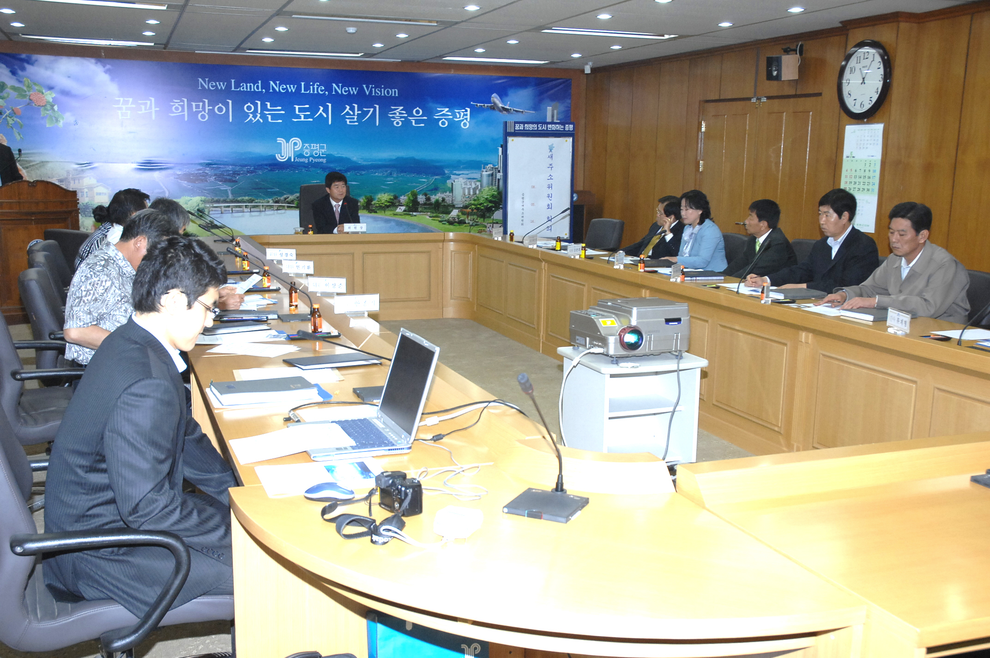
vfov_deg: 35.4
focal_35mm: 38
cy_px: 329
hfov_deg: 51.3
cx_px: 495
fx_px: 1030
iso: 500
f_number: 6
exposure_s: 1/60
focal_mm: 25
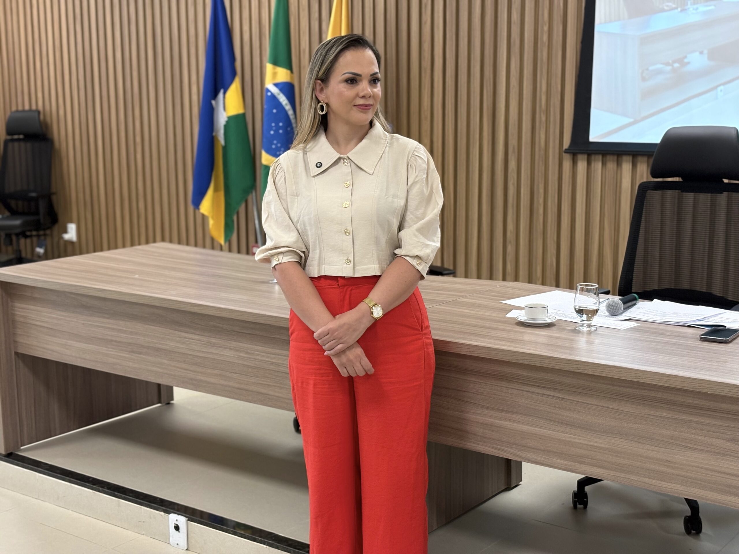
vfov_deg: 28.0
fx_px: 1110
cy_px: 277
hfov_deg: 36.8
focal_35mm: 52
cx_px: 370
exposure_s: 1/60
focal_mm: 5.96
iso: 125
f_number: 1.6
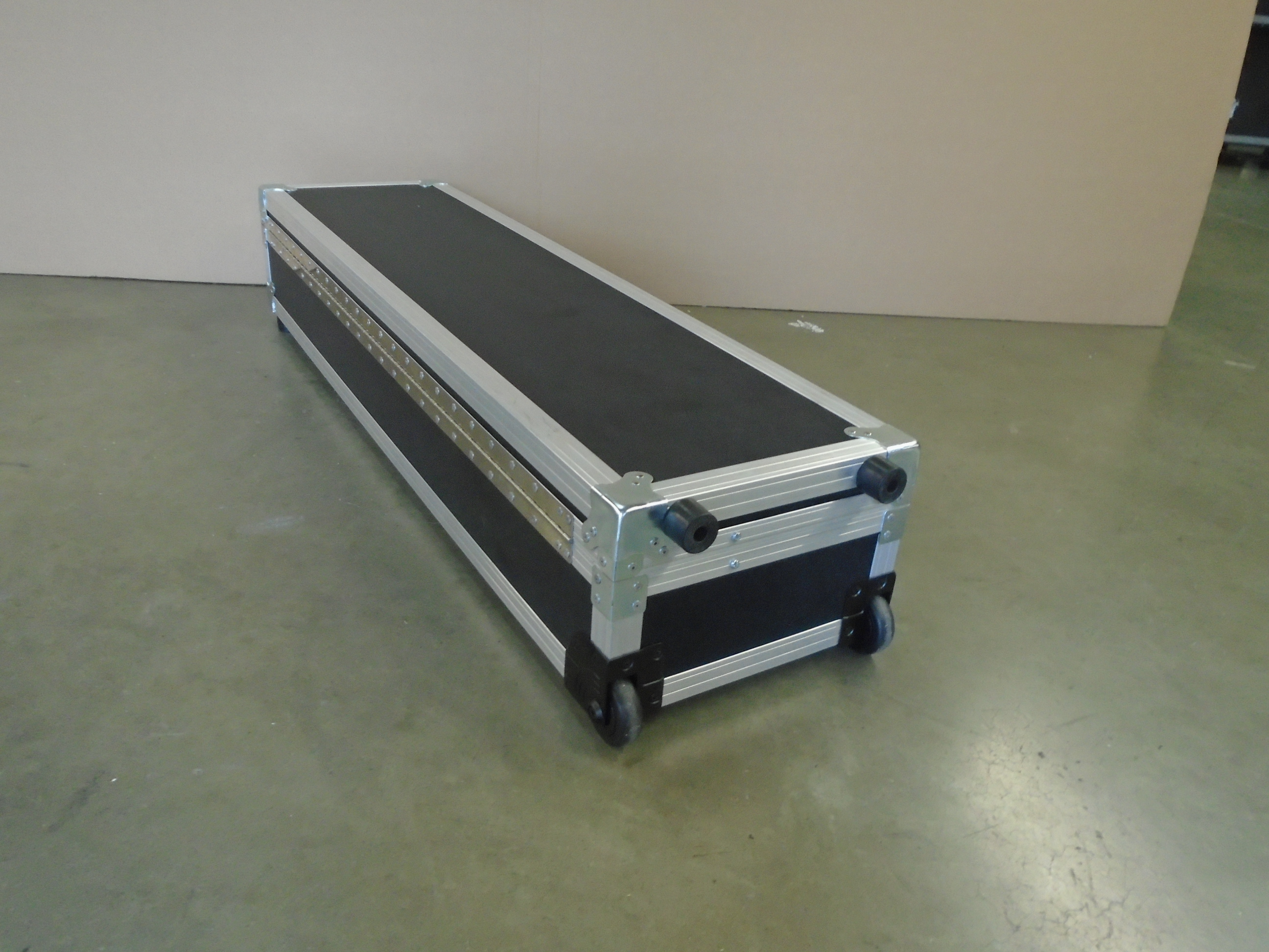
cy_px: 476
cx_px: 634
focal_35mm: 26
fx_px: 953
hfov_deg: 67.3
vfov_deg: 53.1
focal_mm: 4.6
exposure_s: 1/25
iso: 400
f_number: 3.2
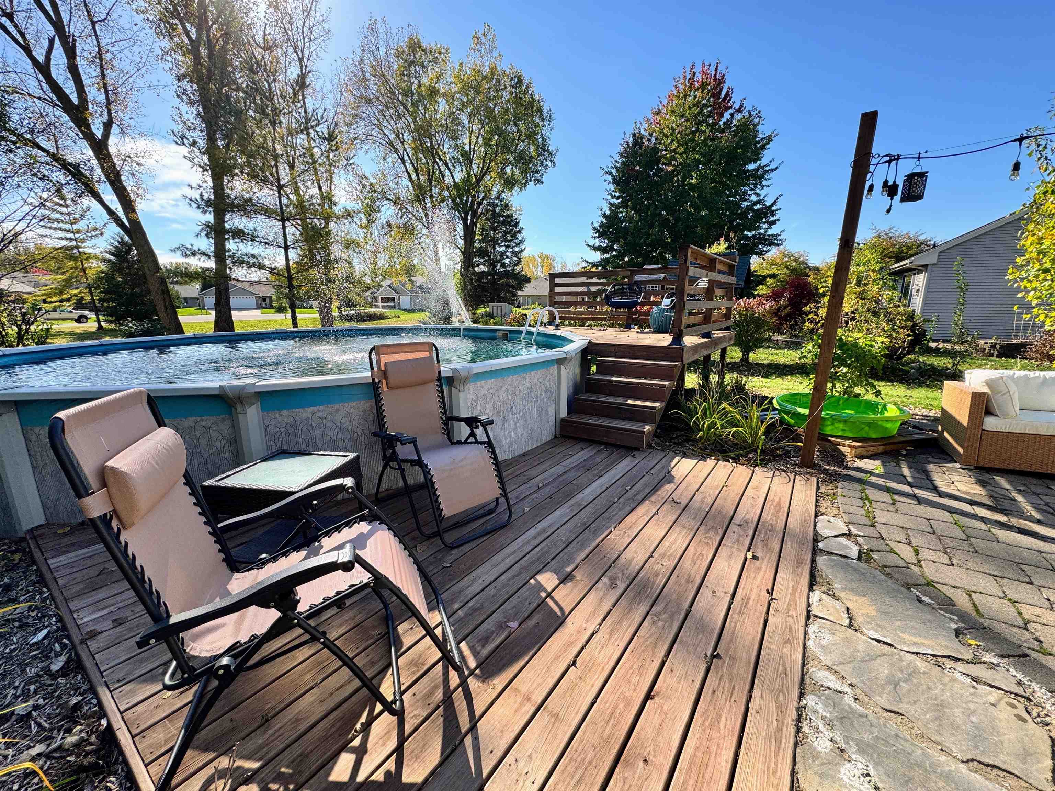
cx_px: 528
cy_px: 396
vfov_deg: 85.7
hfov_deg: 102.1
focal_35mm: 14
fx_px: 427
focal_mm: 2.22
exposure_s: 1/498
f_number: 2.2
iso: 40
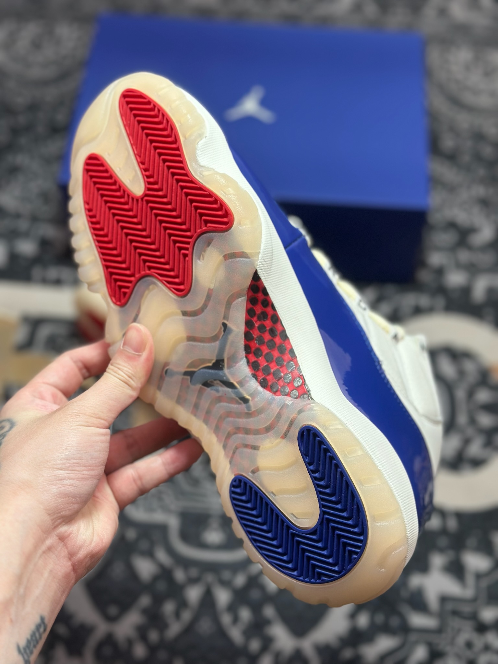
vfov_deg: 39.7
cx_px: 249
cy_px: 332
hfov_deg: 30.3
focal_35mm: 48
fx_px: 921
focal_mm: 6.86
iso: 80
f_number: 1.78
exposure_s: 1/612
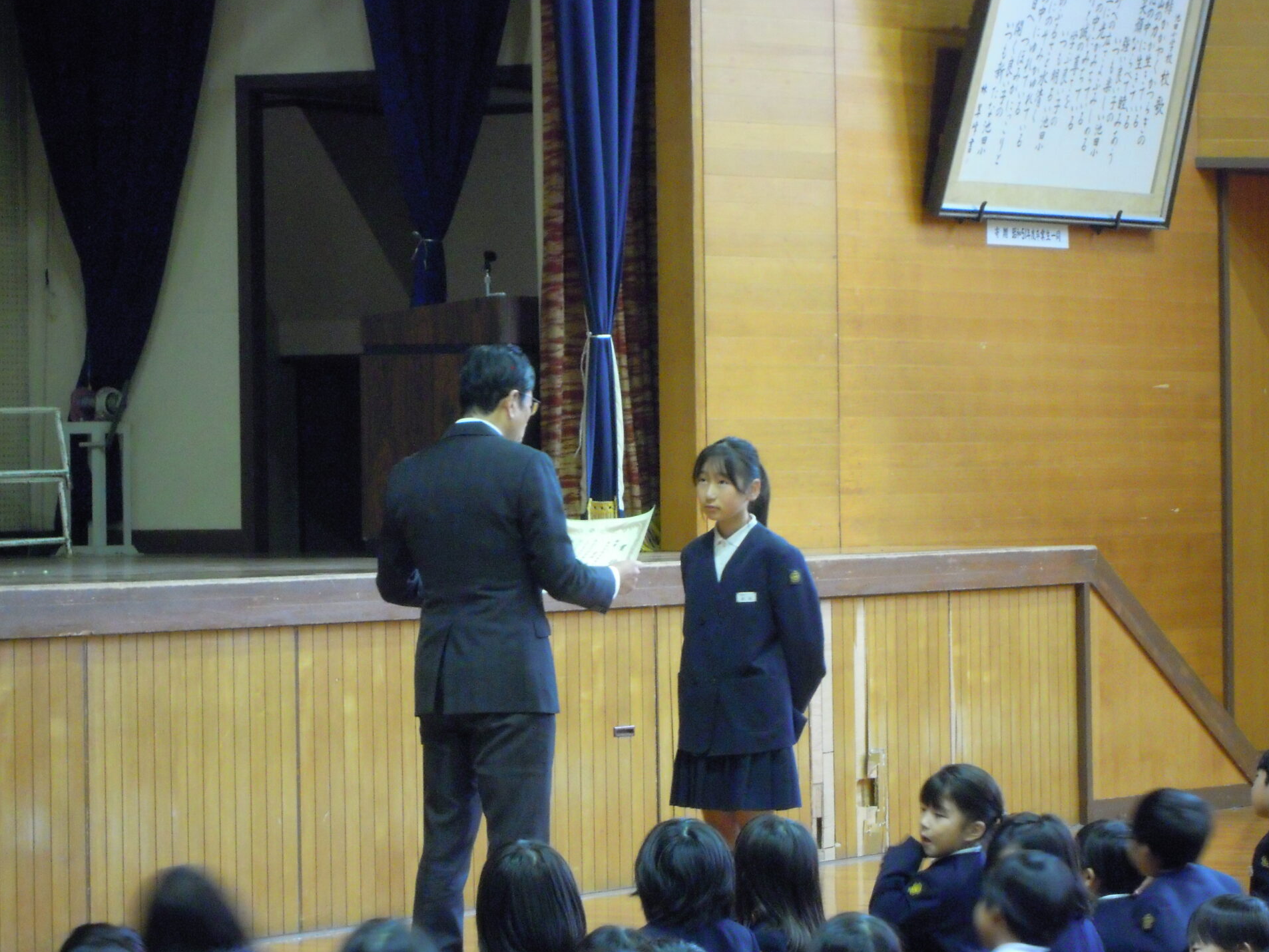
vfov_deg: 10.5
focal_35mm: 141
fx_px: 5170
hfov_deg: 14.0
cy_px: 475
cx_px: 638
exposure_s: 1/8
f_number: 6.6
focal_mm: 25
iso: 800
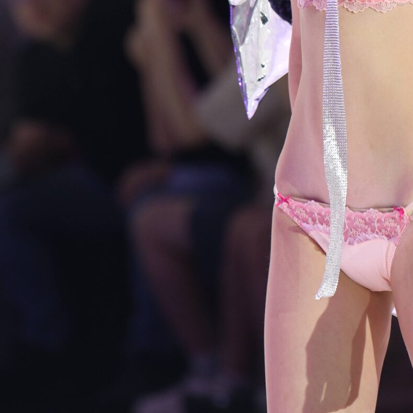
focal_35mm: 552
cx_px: 401
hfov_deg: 3.2
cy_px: -46
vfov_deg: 3.2
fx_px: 7451
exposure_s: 1/400
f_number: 3.5
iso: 640
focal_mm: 200
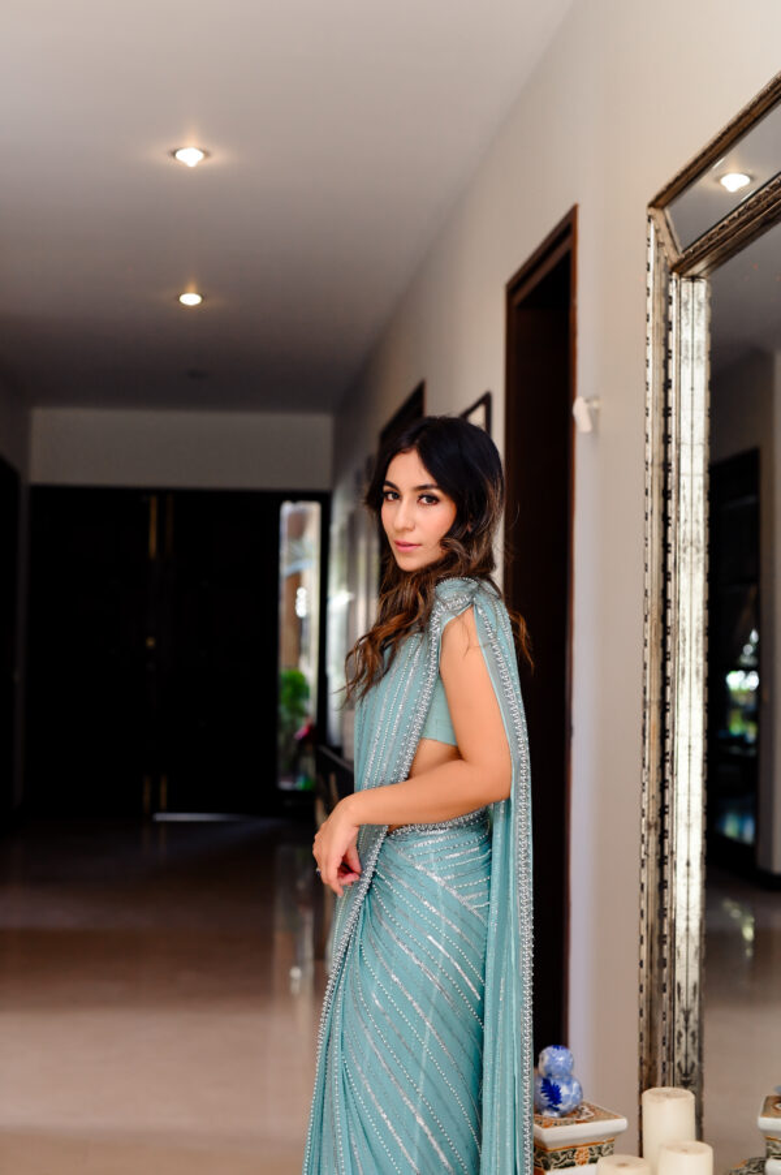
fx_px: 1629
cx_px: 390
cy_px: 588
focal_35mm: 50
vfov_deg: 39.6
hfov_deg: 27.0
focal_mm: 50
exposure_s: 1/320
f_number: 3.2
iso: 1250
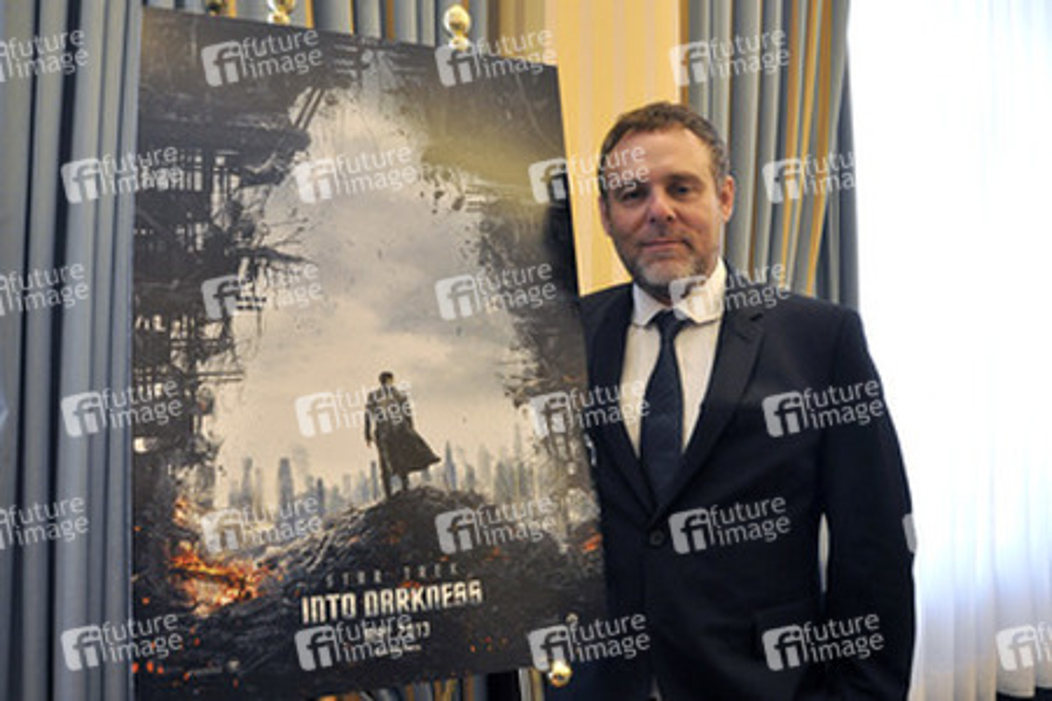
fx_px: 789
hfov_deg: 67.4
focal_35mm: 27
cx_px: 526
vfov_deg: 47.9
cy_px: 350
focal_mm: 18
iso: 800
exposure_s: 1/100
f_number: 5
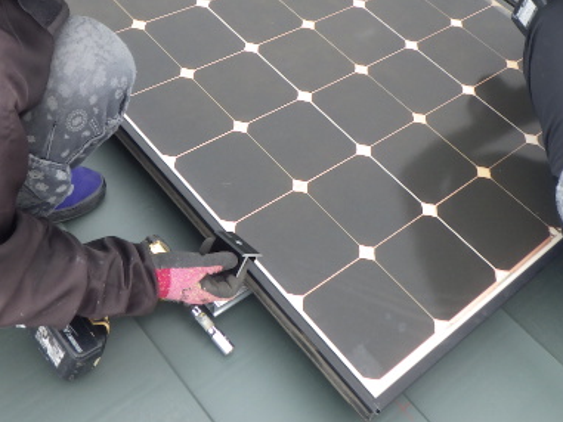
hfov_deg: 40.4
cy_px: 93
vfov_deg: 30.3
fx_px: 765
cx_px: 272
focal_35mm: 47
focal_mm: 5
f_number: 4.2
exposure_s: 1/160
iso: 125
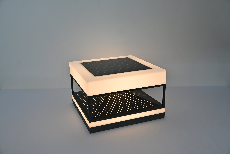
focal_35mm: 38
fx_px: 240
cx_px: 115
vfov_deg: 35.5
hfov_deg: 51.3
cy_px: 77
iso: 100
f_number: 5
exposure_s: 1/2.5
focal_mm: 25
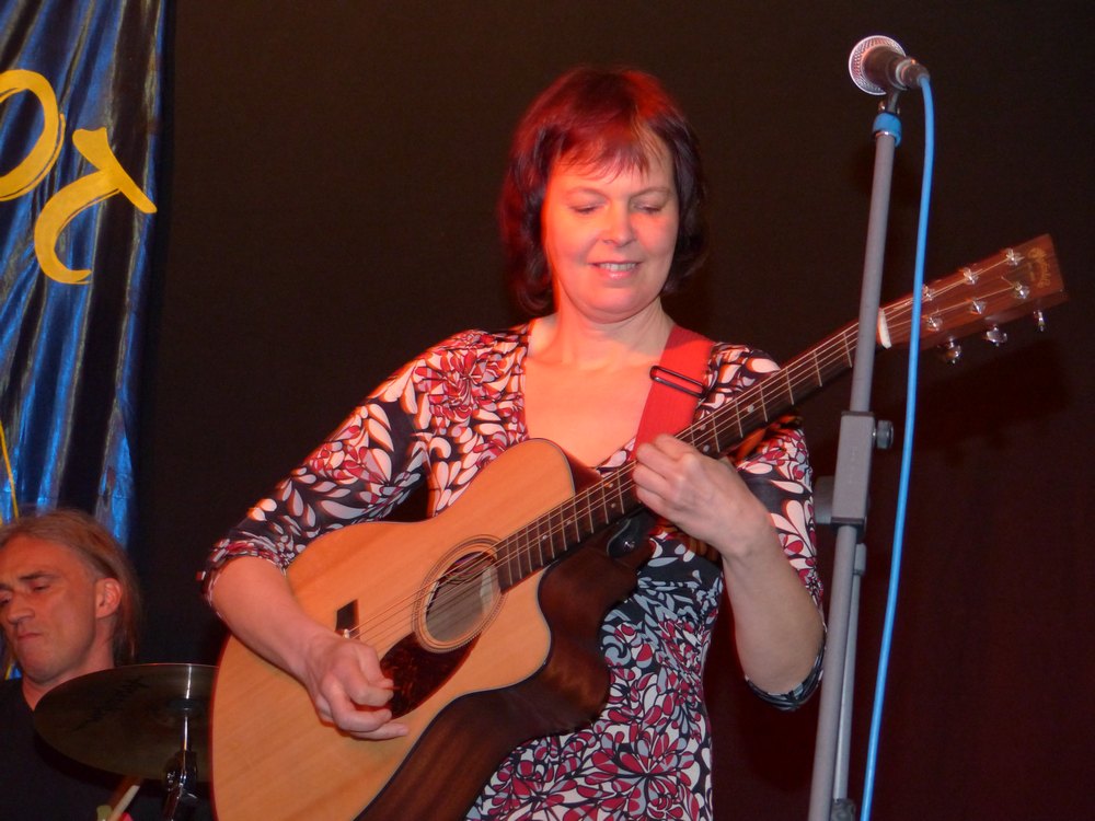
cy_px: 410
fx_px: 3227
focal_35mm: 102
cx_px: 548
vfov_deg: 14.5
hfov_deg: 19.3
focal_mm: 18.3
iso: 400
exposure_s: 1/60
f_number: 2.8
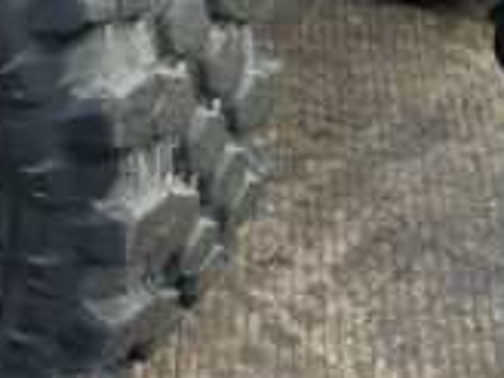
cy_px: 74
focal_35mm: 113
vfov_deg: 13.0
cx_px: 52
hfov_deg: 17.2
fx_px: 1645
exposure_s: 1/60
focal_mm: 3
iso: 80
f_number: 1.8
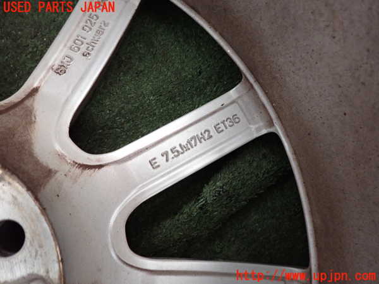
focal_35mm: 25
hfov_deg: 69.4
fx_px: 274
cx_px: 190
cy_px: 142
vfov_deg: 54.9
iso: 640
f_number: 2
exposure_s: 1/30
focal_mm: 4.5
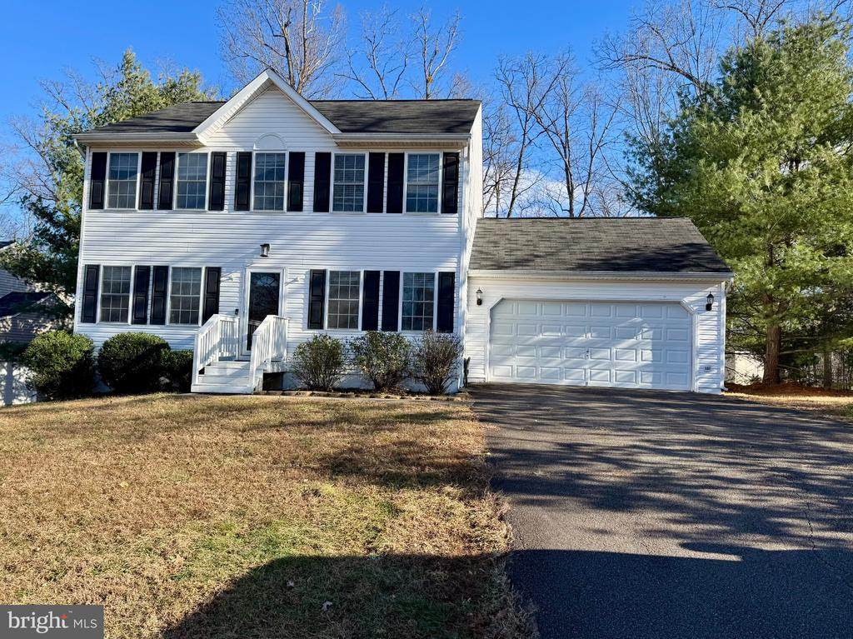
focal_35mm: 24
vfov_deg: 56.8
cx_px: 426
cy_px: 320
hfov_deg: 71.6
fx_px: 591
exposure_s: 1/2174
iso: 80
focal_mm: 6.76
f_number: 1.78
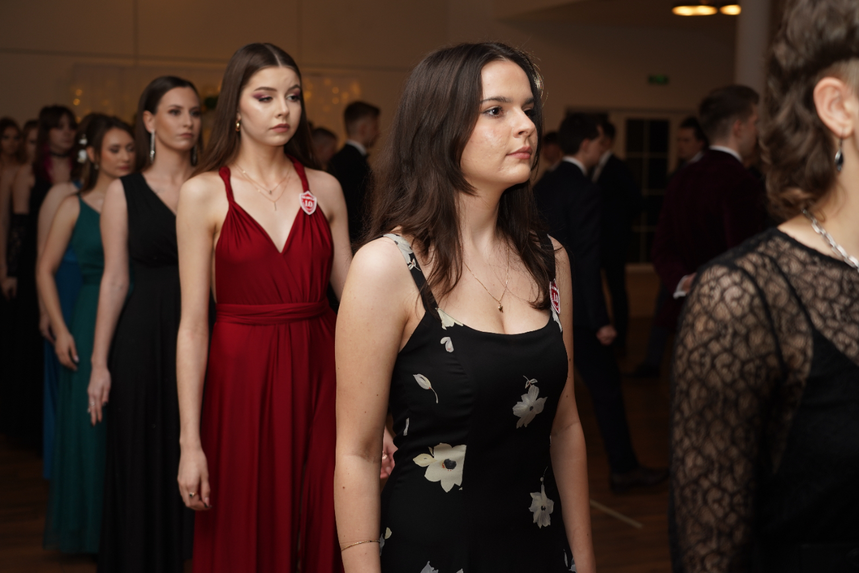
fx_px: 1217
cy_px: 286
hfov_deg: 38.9
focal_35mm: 51
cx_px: 430
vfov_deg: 26.5
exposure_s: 1/100
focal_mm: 51
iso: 250
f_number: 4
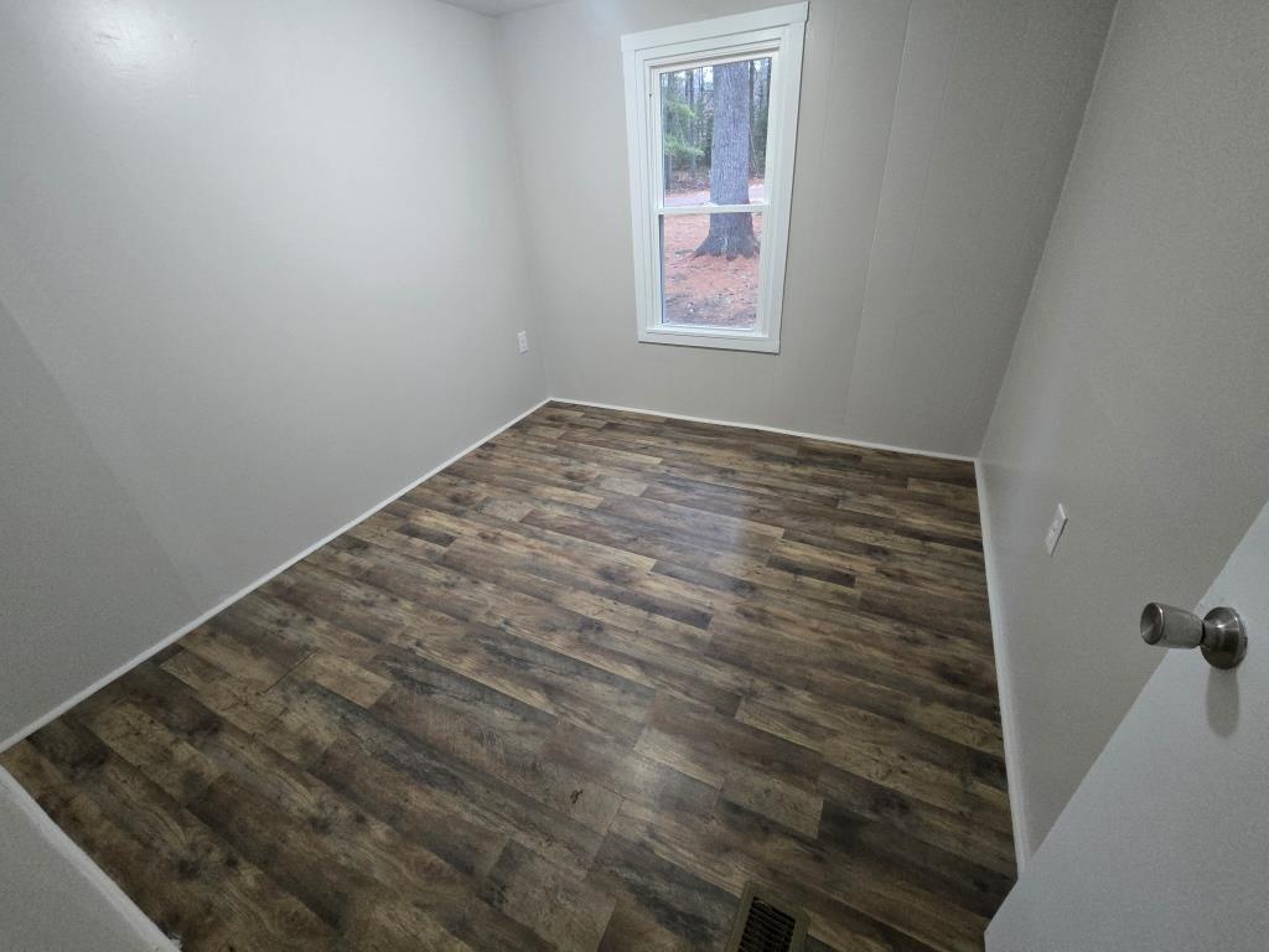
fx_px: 477
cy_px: 476
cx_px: 634
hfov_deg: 106.2
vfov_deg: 89.9
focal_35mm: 13
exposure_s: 1/60
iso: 1000
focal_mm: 2.2
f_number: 2.2
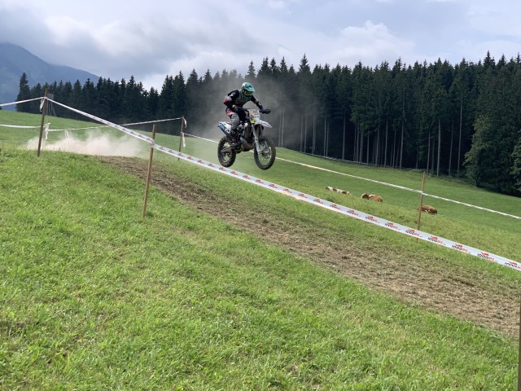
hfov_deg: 36.8
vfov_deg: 28.0
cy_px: 196
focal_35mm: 52
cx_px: 260
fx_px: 783
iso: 16
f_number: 2.4
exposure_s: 1/1261
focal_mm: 6
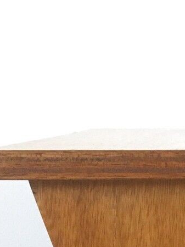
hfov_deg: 11.1
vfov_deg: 13.7
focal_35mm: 129
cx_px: 257
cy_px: 447
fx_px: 920
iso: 200
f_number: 2.2
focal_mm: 4.15
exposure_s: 1/33
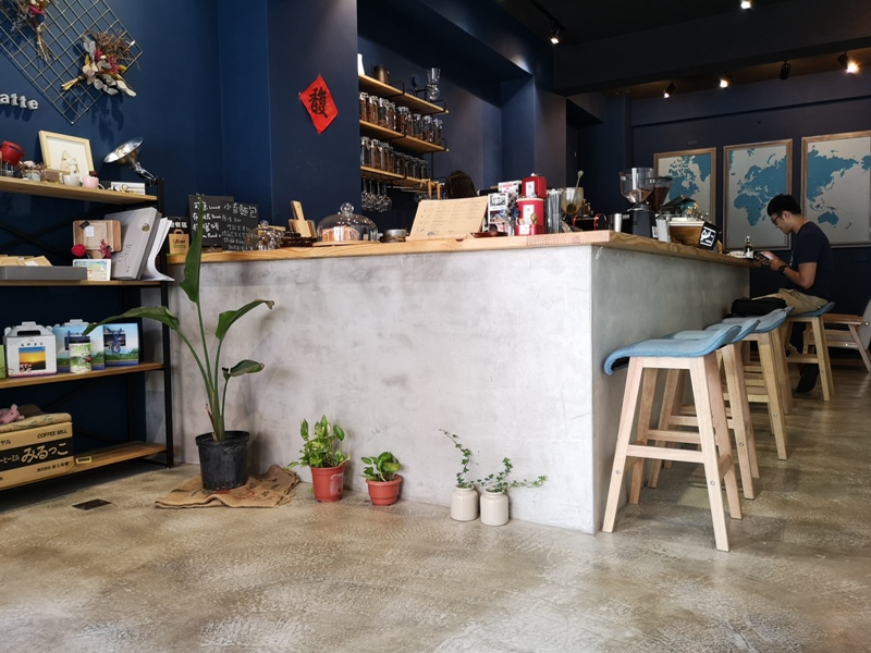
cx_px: 436
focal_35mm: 27
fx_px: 679
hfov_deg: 65.3
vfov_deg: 51.4
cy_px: 326
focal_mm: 3.95
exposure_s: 1/33.3
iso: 160
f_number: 1.8
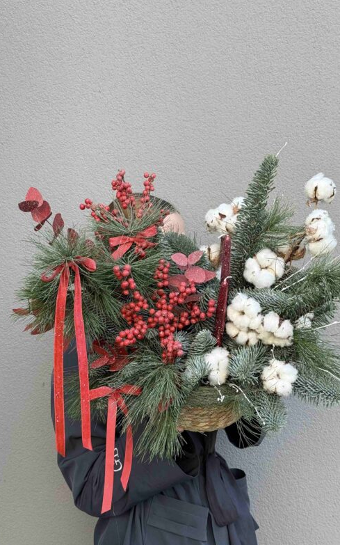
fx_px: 771
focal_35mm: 52
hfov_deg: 24.8
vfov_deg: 38.9
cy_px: 276
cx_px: 200
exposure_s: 1/238
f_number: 1.8
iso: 64
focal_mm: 6.8
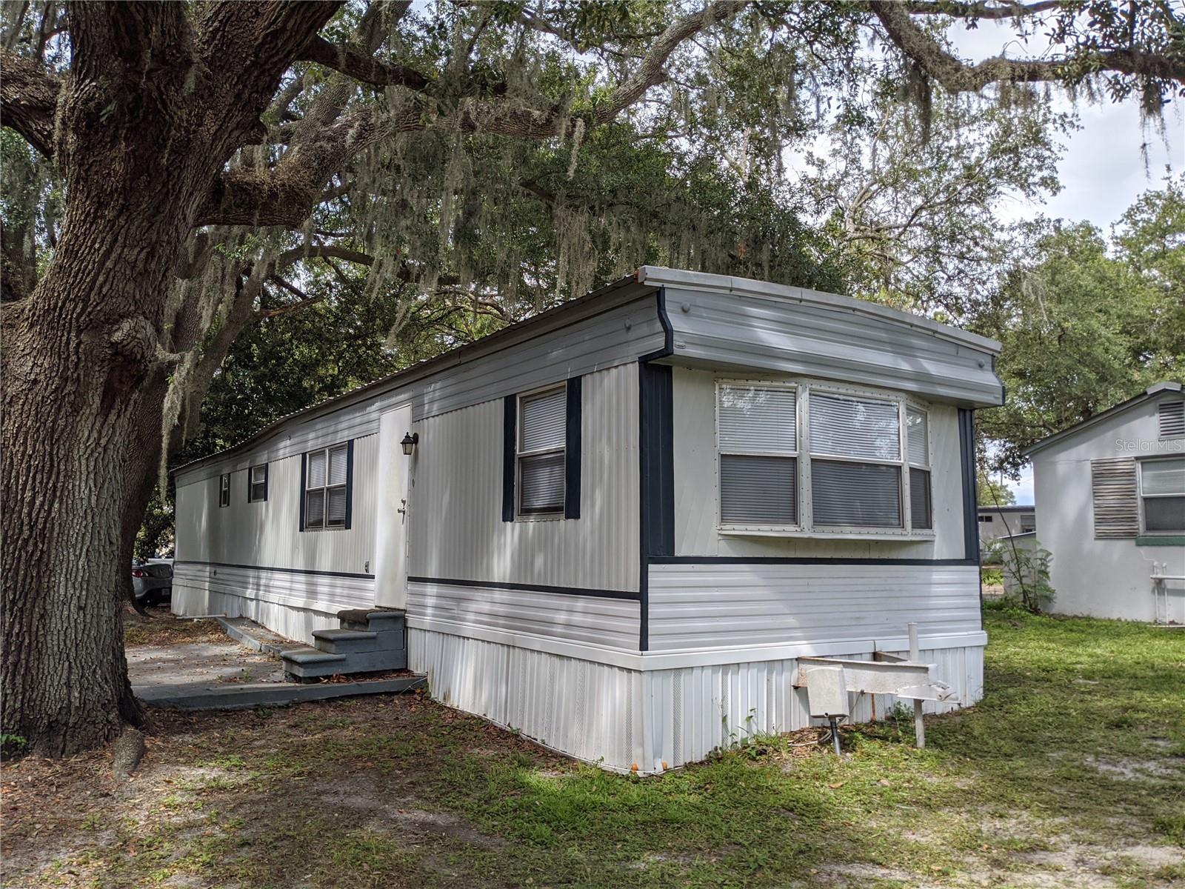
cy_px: 444
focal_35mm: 27
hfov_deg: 65.3
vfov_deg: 51.4
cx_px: 592
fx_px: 924
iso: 53
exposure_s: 1/2132
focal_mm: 4.38
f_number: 1.73
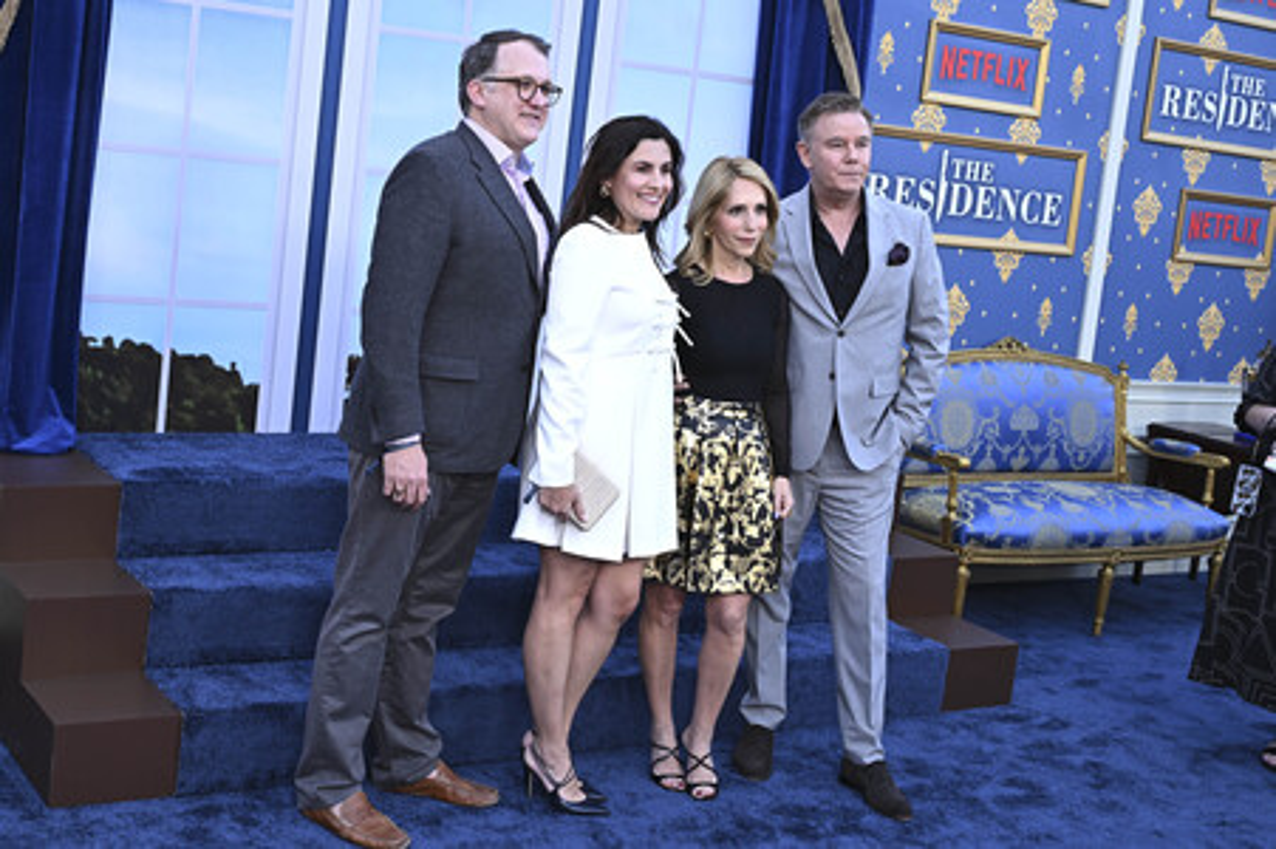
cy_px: 424
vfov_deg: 32.6
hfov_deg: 47.4
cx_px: 638
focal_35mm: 41
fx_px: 1452
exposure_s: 1/250
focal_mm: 41
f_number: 6.3
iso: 800
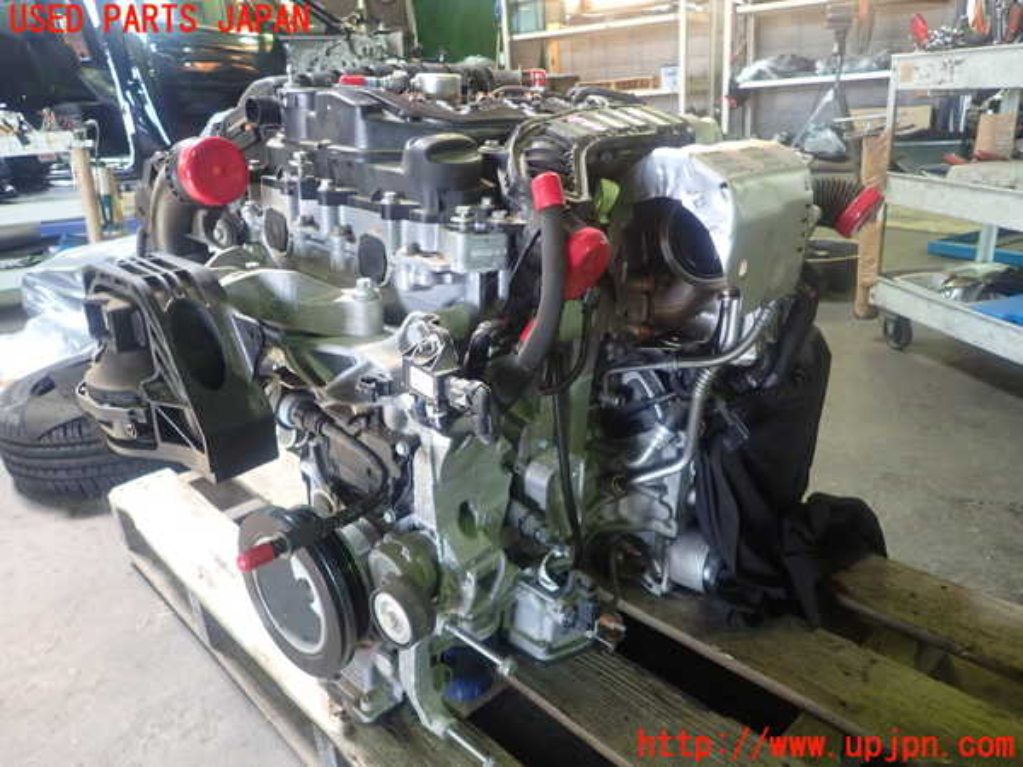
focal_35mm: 25
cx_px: 512
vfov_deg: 54.9
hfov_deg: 69.4
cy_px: 384
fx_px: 739
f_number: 2
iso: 250
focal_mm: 4.5
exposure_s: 1/30
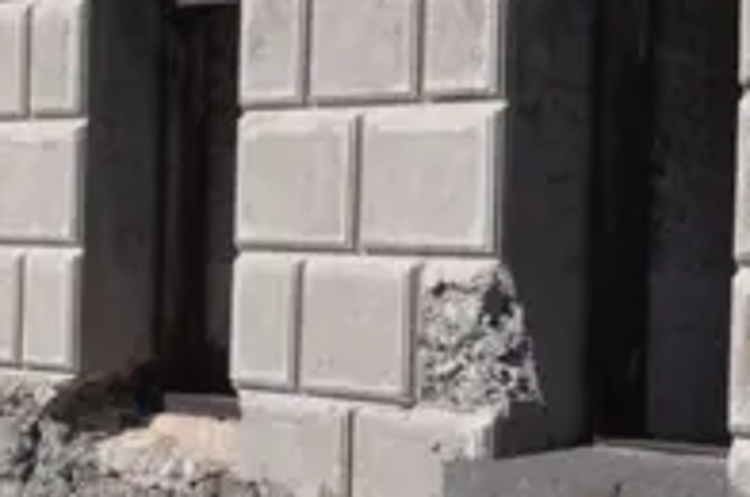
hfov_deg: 11.6
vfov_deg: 8.1
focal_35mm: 168
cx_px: -478
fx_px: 3499
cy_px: -11
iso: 200
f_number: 14
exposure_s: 1/200
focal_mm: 25
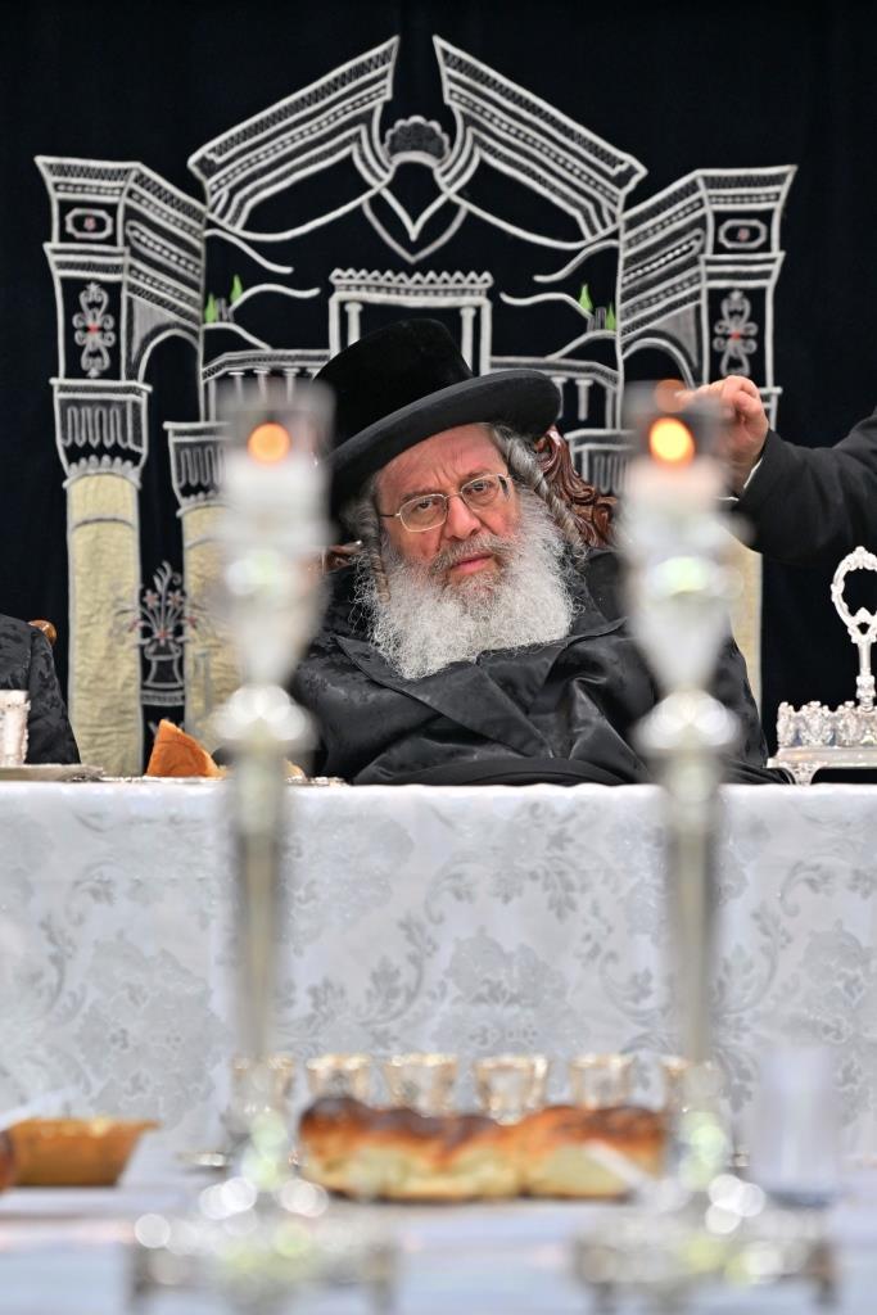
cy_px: 658
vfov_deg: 13.1
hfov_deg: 8.7
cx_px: 438
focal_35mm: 157
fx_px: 5735
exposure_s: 1/250
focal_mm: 105
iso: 640
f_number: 4
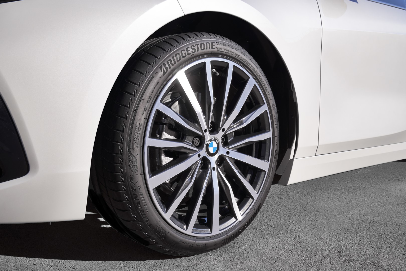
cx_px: 203
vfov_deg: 38.9
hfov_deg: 55.8
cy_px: 136
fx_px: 383
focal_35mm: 34
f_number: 11
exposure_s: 1/100
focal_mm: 34
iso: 200
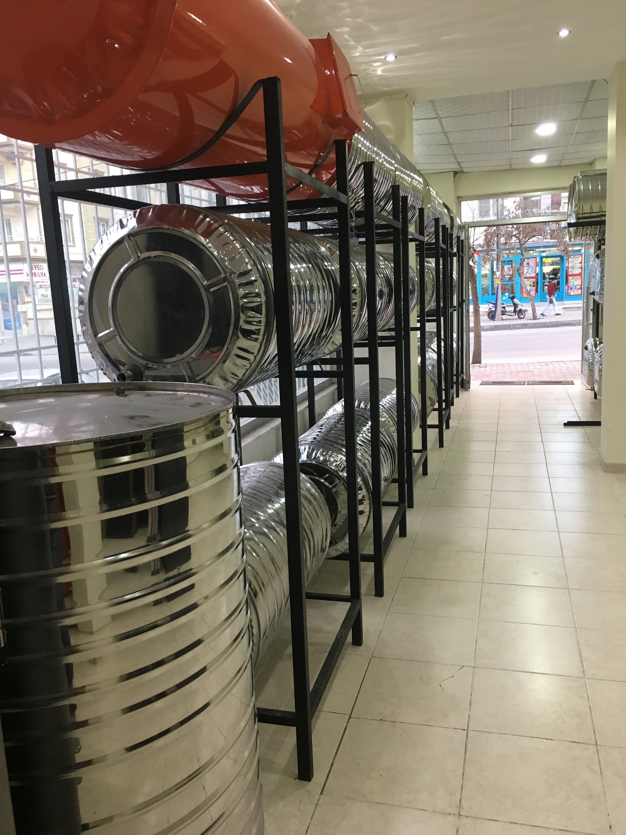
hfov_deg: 48.2
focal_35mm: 29
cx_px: 313
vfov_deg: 61.7
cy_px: 418
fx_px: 699
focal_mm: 4.15
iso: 125
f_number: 2.2
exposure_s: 1/33
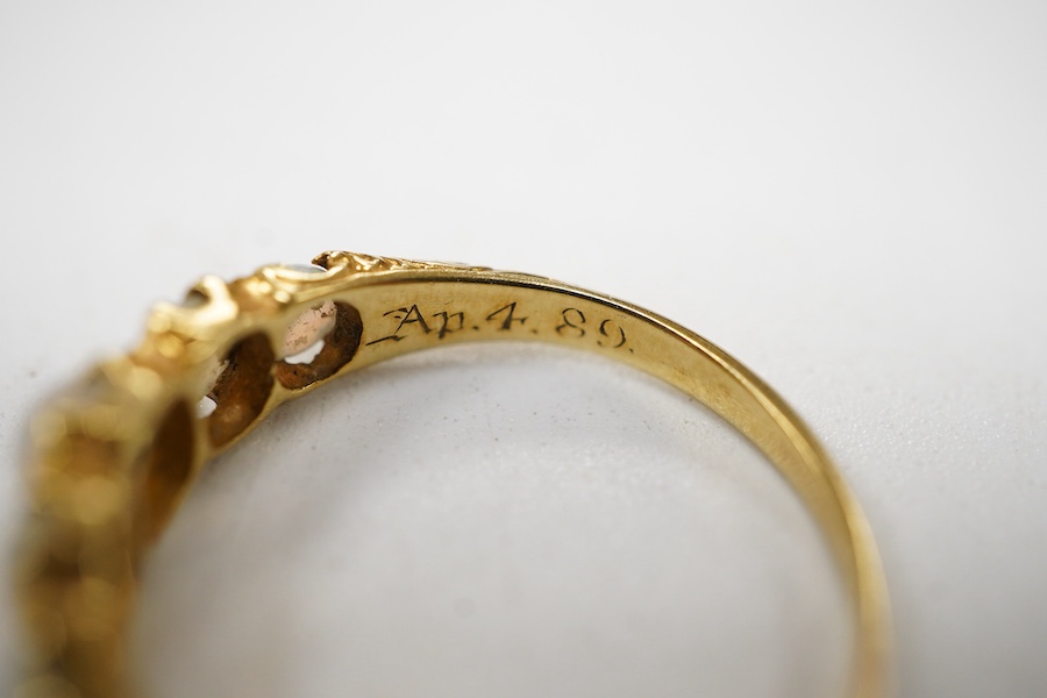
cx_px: 524
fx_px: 1309
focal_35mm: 45
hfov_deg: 43.6
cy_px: 349
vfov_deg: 29.9
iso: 1250
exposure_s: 1/125
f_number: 10
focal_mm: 30
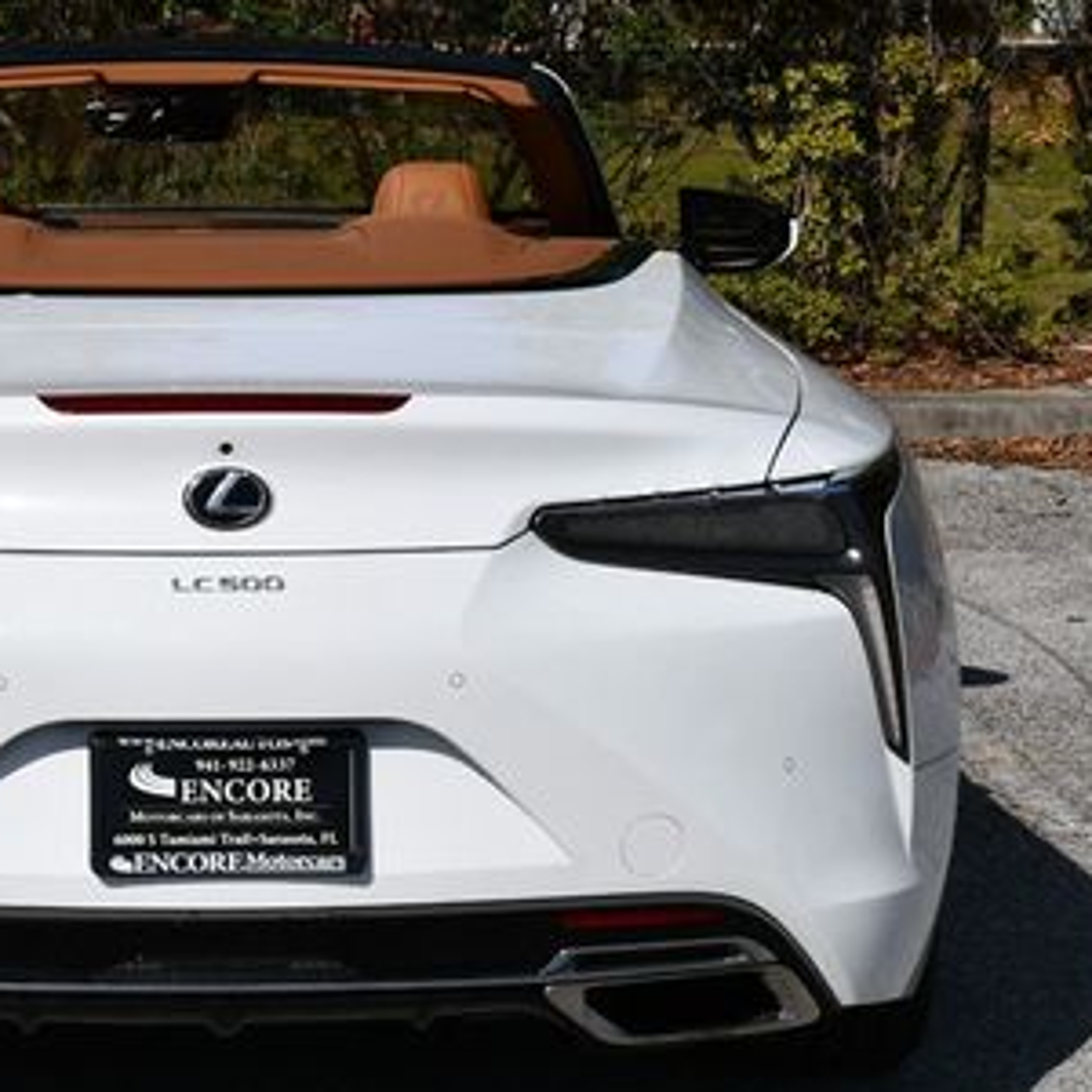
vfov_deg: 13.7
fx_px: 4533
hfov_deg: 13.7
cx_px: 200
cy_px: 459
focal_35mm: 127
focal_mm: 35
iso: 100
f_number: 11
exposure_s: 1/500
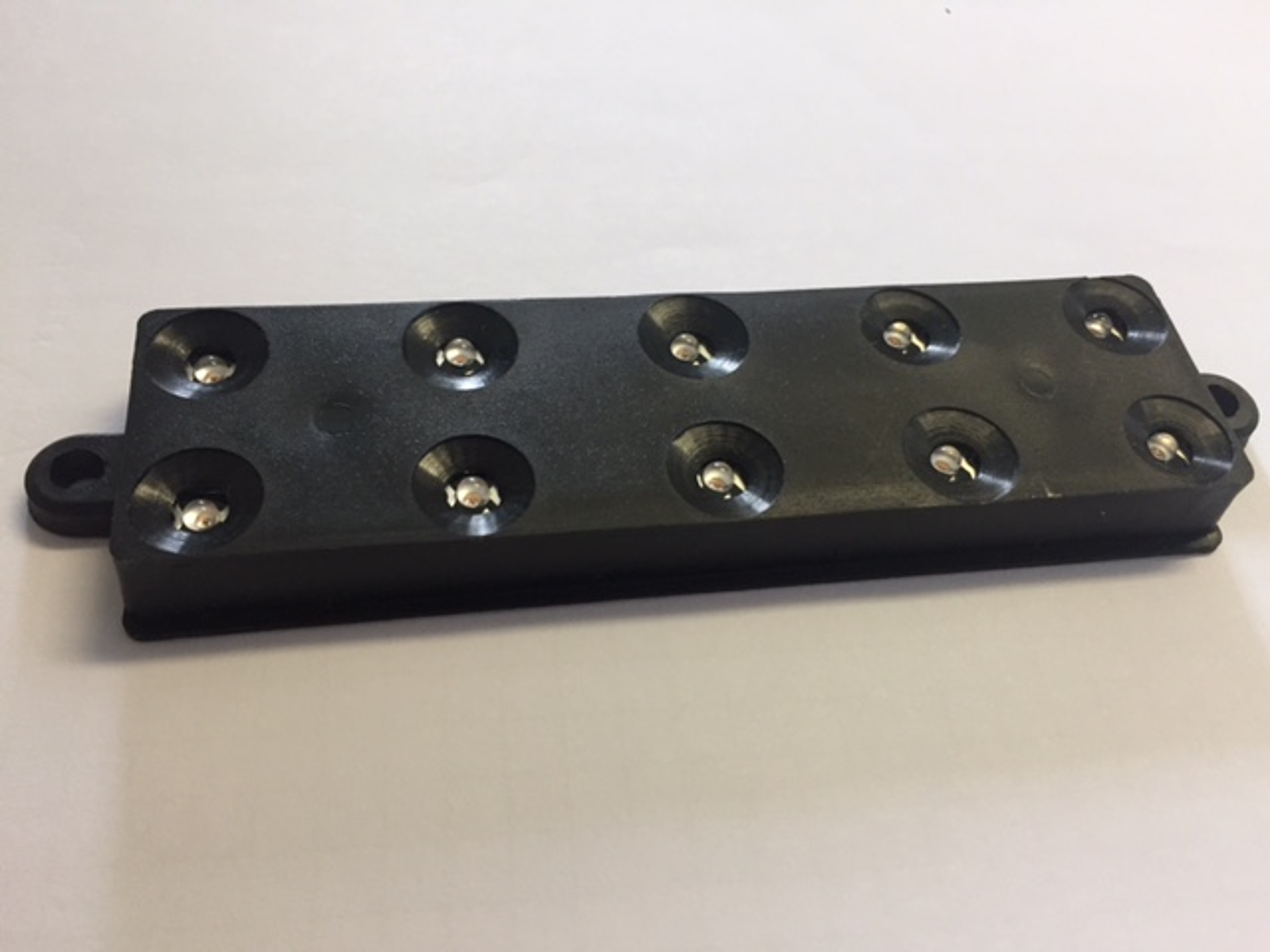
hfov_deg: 61.7
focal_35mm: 29
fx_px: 1064
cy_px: 476
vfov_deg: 48.2
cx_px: 635
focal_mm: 4.15
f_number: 2.2
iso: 80
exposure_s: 1/33
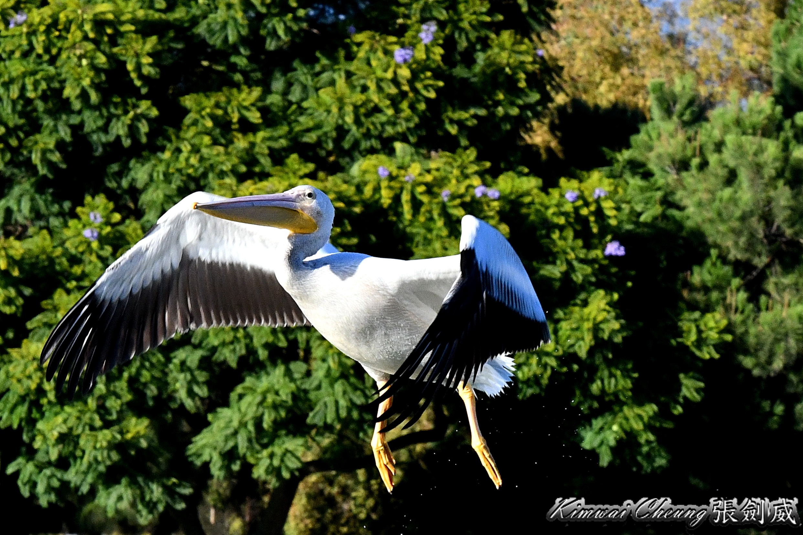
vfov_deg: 11.0
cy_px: 268
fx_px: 2788
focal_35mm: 125
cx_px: 402
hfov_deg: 16.4
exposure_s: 1/1000
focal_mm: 125
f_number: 13
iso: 1250
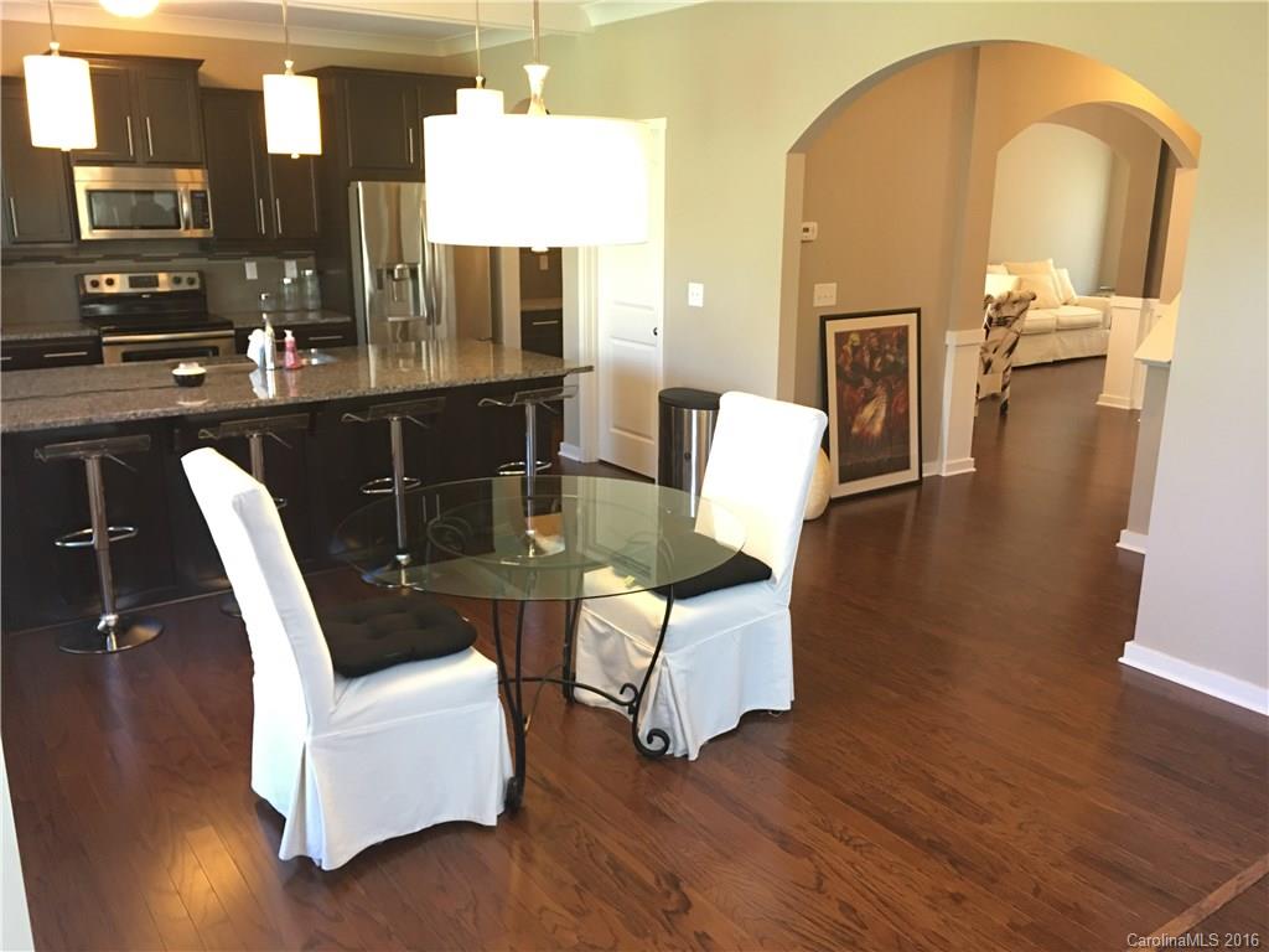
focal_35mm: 29
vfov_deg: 48.2
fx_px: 1063
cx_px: 634
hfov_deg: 61.7
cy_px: 476
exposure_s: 1/15
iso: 80
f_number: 2.2
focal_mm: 4.15
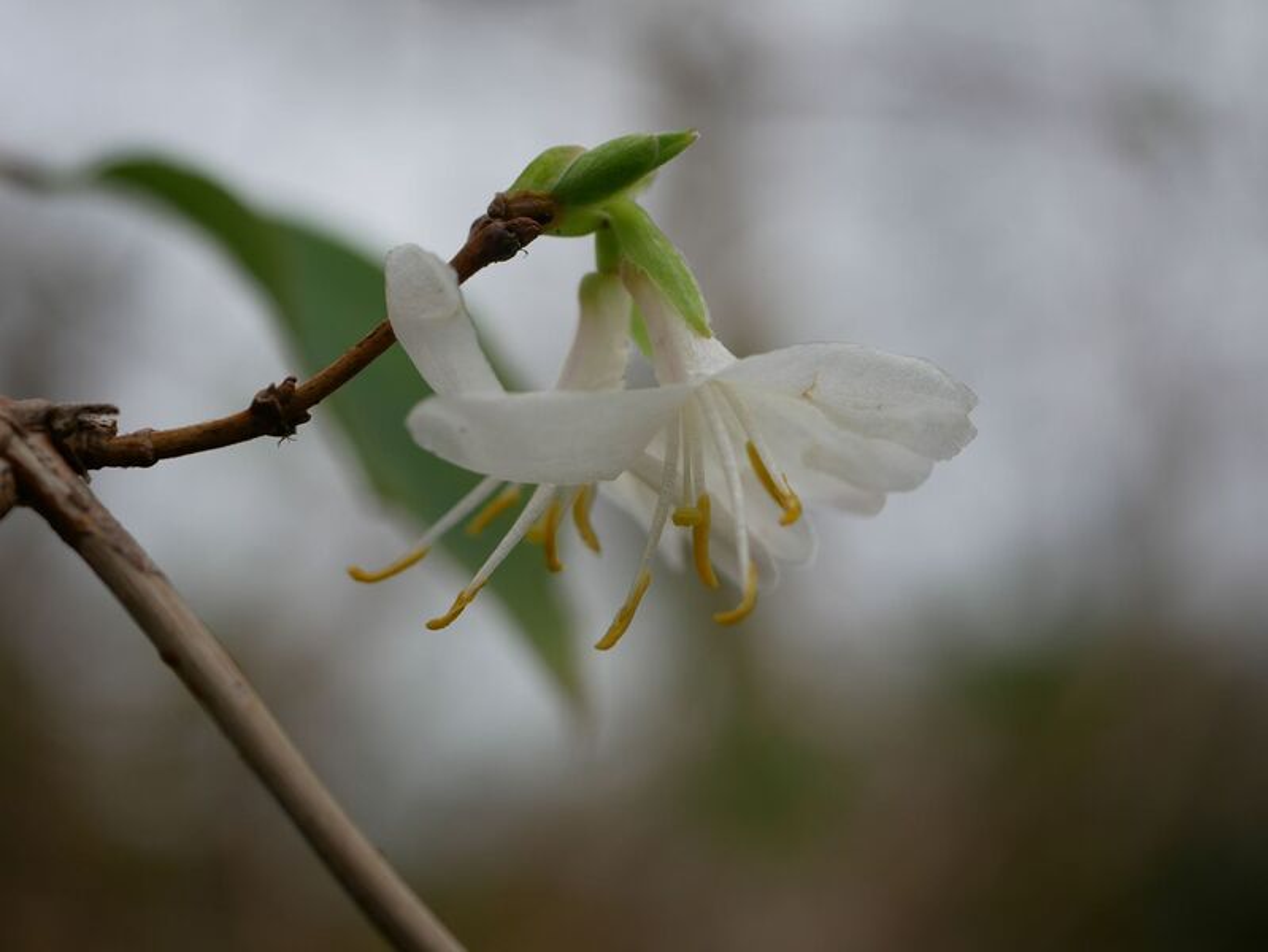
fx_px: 2199
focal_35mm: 60
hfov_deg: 32.2
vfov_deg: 24.4
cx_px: 634
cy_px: 476
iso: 200
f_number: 3.2
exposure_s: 1/125
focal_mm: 30
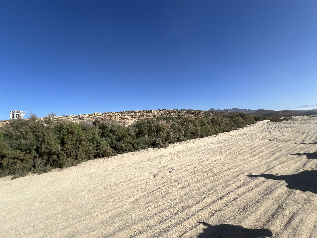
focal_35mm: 13
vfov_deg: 89.9
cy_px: 119
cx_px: 158
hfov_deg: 106.2
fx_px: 119
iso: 32
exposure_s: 1/2273
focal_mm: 1.57
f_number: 1.8
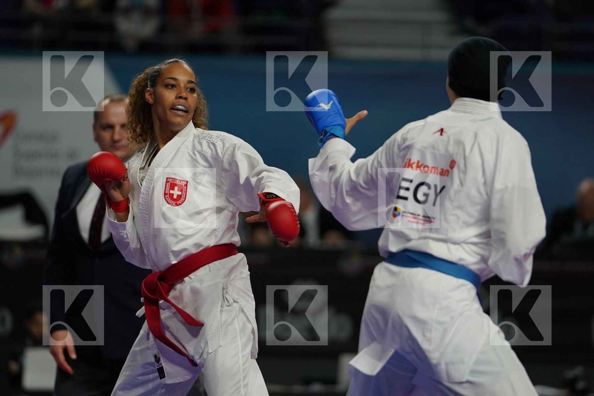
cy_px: 198
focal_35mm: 297
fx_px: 4900
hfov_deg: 6.9
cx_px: 297
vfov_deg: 4.6
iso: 800
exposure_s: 1/1000
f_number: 2.8
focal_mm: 198
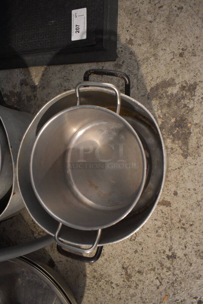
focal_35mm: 27
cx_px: 102
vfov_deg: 67.3
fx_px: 228
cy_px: 152
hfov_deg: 48.0
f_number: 3.5
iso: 4500
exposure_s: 1/125
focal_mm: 18
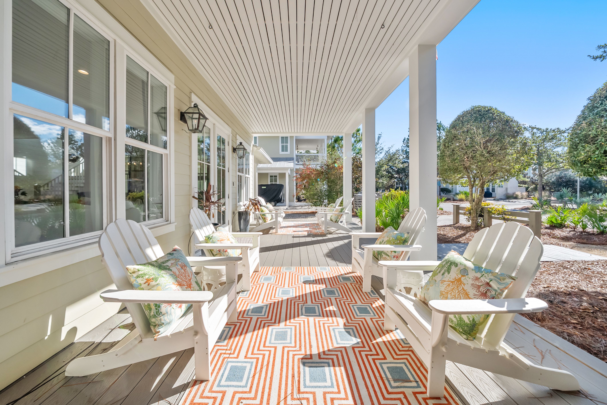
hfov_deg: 112.6
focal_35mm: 12
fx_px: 202
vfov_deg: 90.1
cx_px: 304
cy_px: 202
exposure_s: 1/500
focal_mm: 12
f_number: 7.1
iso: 320
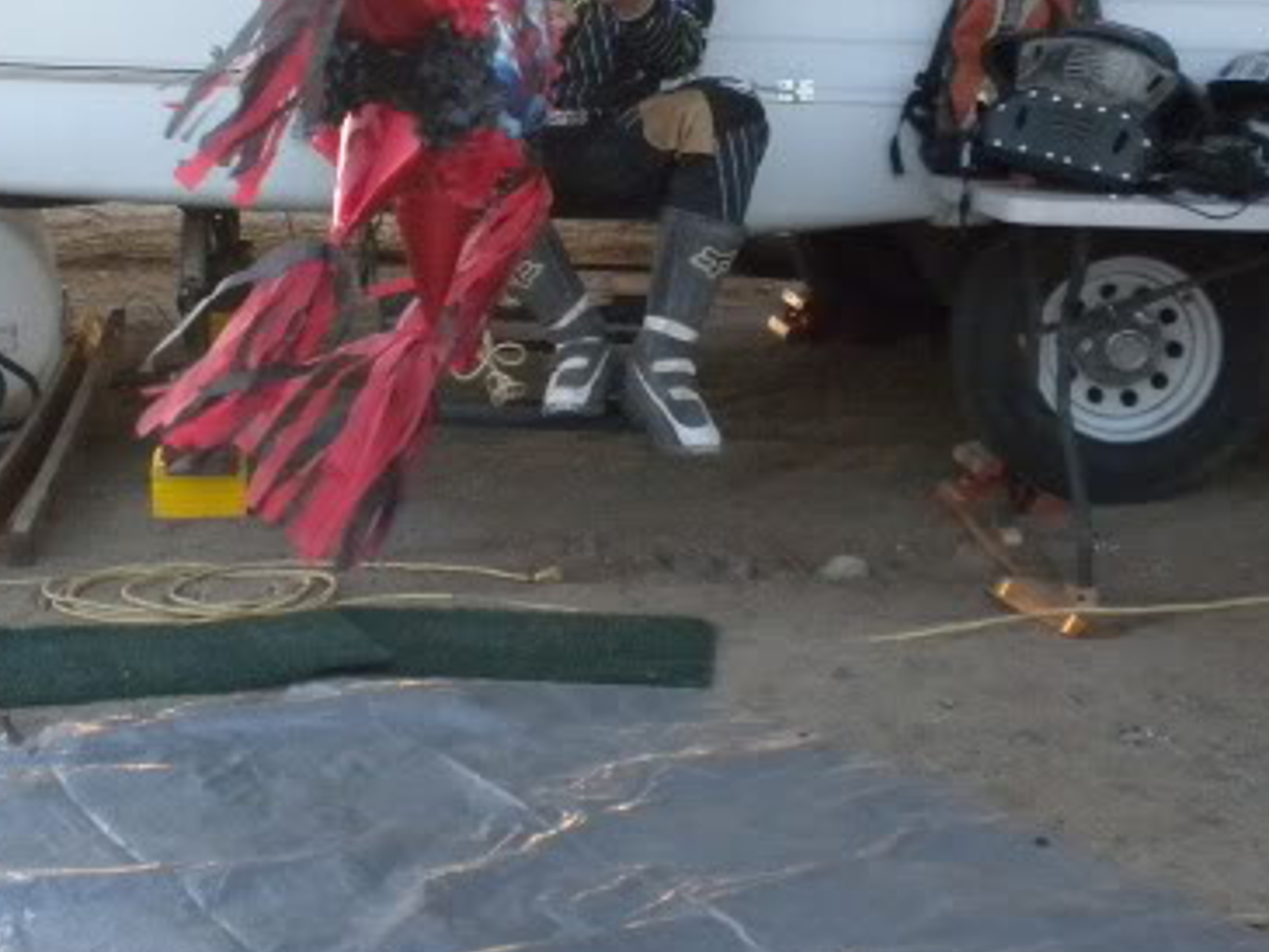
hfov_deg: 24.0
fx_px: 2970
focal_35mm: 81
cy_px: 236
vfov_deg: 18.1
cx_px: 396
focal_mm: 6.6
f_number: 3.5
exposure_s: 1/170
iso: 400
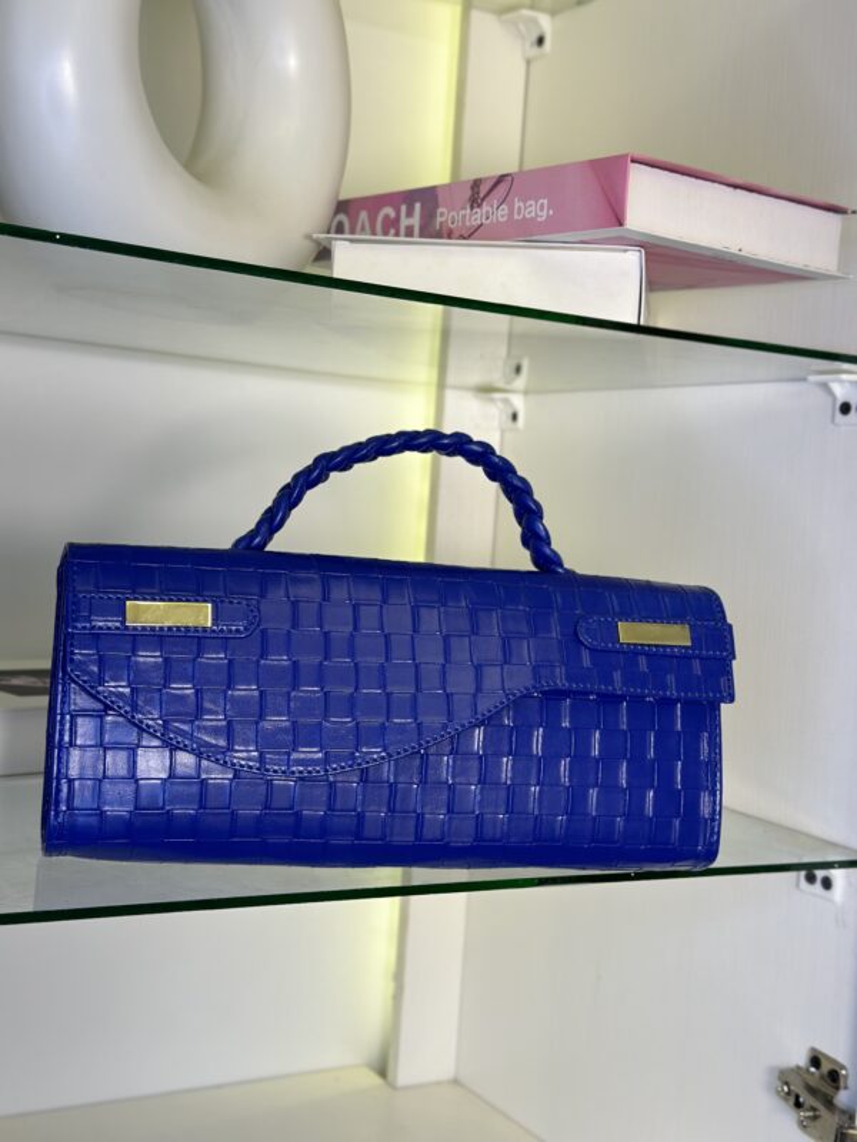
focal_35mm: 48
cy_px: 571
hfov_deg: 30.3
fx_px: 1584
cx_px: 428
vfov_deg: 39.7
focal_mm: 6.86
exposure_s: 1/141
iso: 64
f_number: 1.78
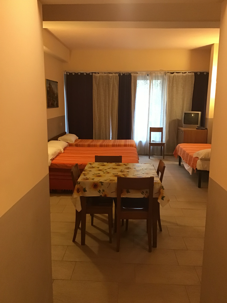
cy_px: 152
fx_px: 271
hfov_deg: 45.4
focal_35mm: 31
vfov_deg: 58.4
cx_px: 114
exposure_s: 1/20
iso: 200
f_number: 2.4
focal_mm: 3.3
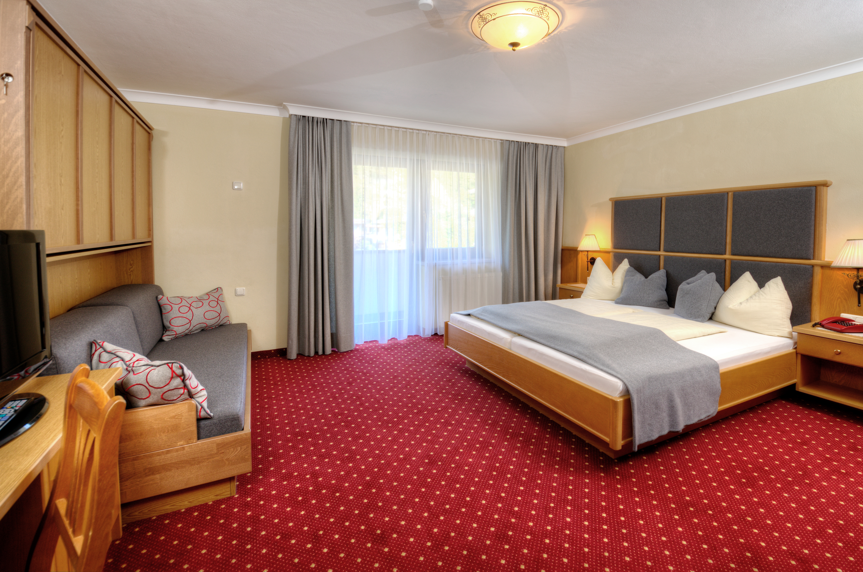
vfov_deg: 77.1
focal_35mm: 15
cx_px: 432
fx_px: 359
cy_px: 286
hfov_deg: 100.5
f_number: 7.1
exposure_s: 1/5
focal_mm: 10
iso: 125
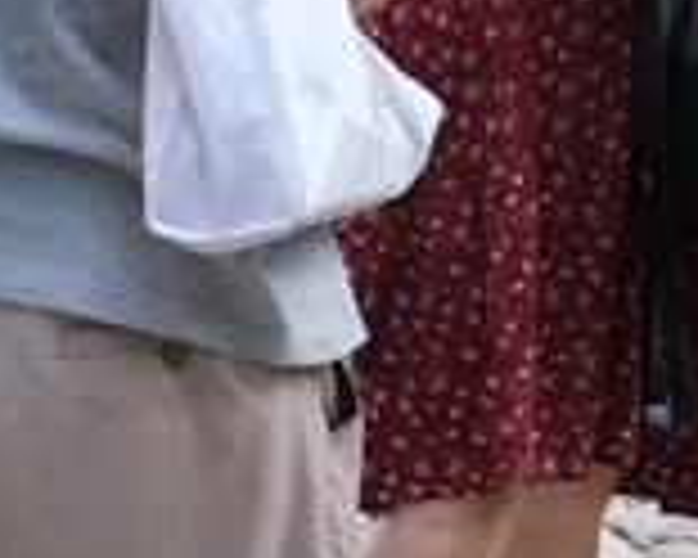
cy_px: -227
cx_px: 1135
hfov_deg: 9.1
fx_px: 4235
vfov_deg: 7.4
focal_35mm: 205
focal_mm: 35
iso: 5000
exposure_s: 1/200
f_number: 14
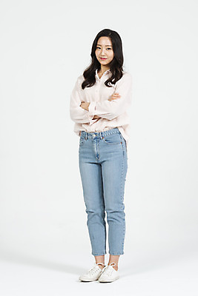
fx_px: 808
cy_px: 148
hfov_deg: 14.0
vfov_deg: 20.8
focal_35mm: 98
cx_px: 99
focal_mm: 98
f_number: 14
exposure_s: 1/125
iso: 100
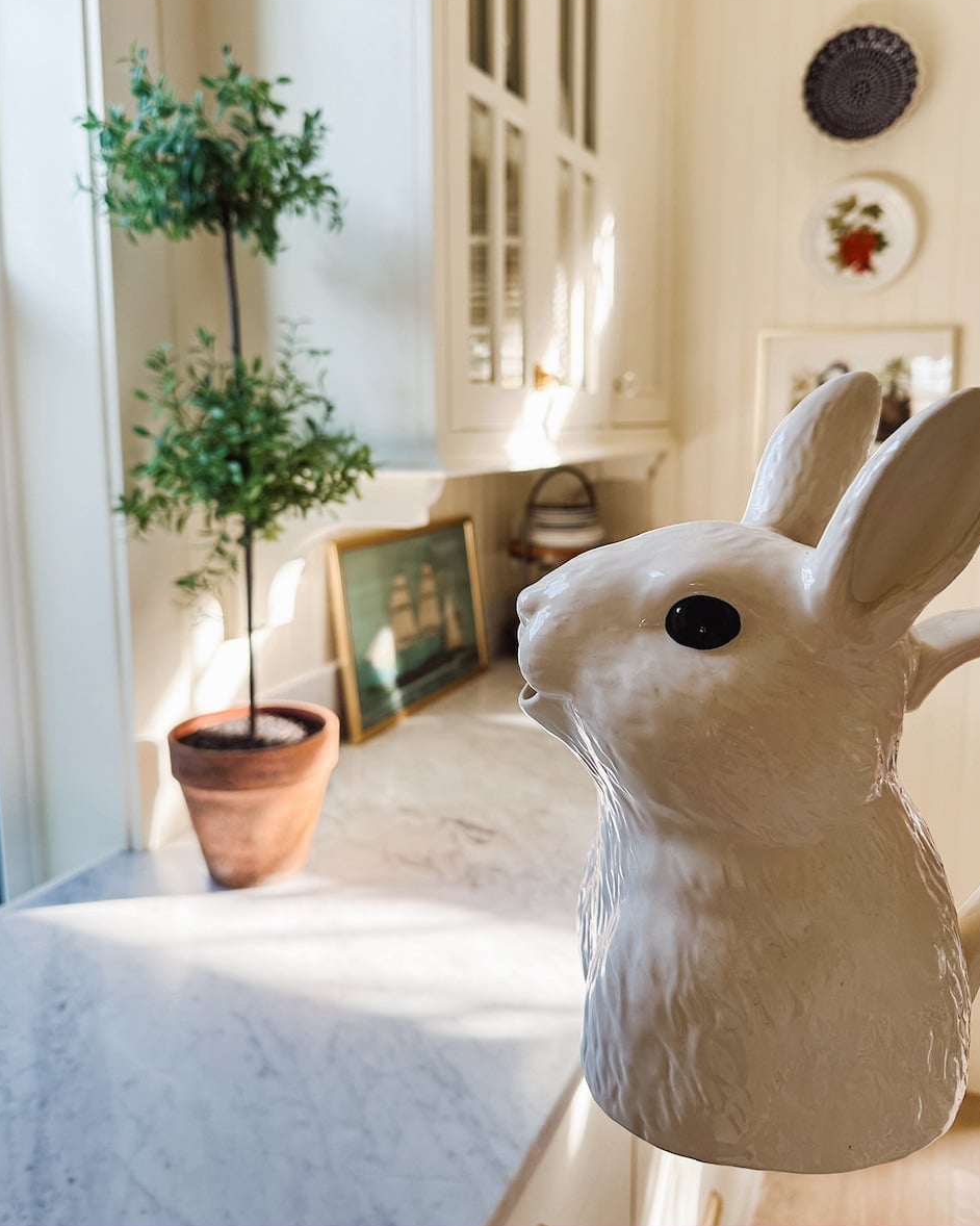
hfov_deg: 54.9
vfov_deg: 65.9
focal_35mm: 26
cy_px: 548
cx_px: 490
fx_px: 943
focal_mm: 6.86
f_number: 1.8
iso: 80
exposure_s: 1/160
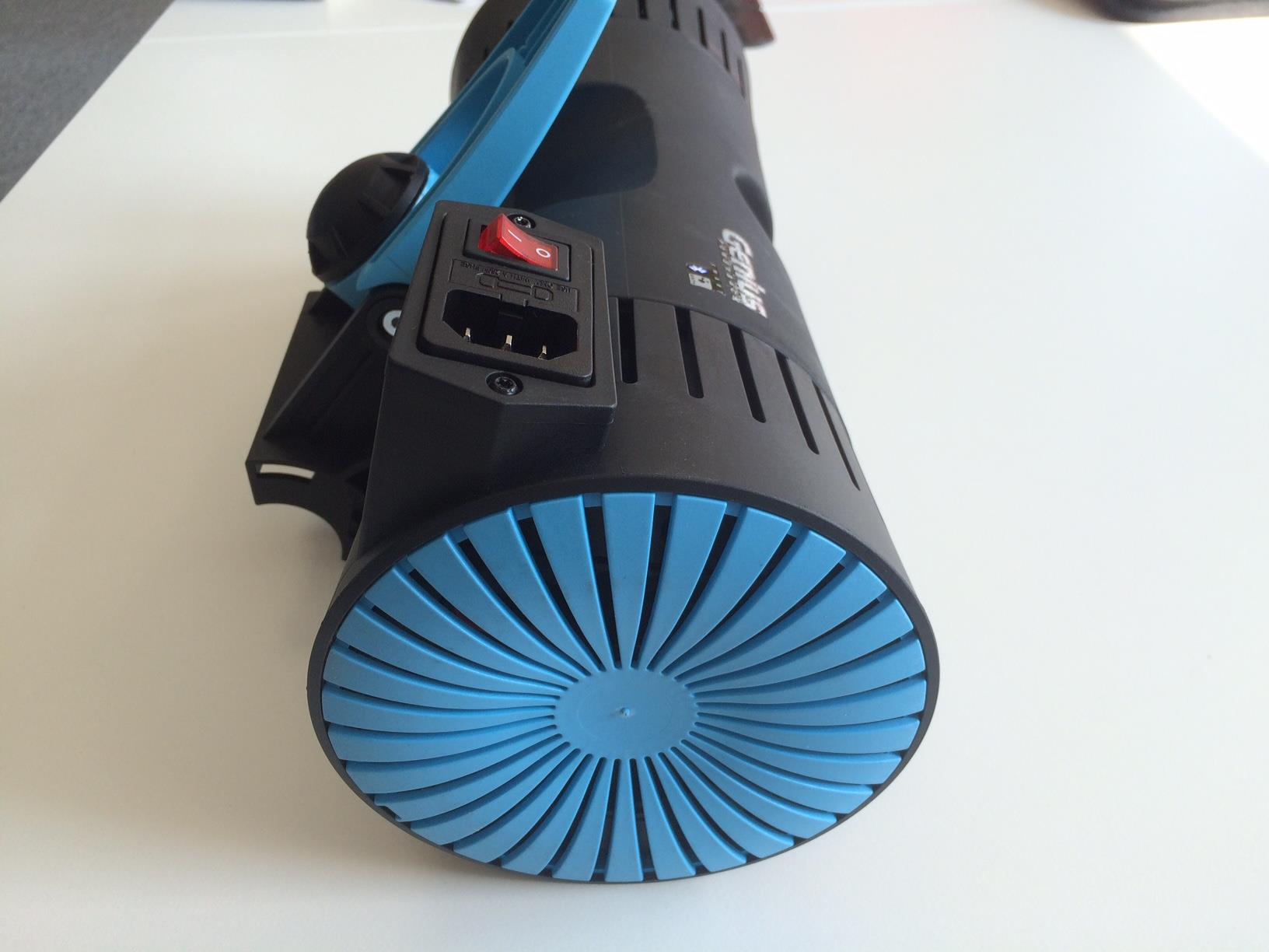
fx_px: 1063
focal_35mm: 29
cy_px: 476
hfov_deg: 61.7
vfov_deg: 48.2
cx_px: 634
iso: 32
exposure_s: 1/263
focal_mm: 4.15
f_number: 2.2
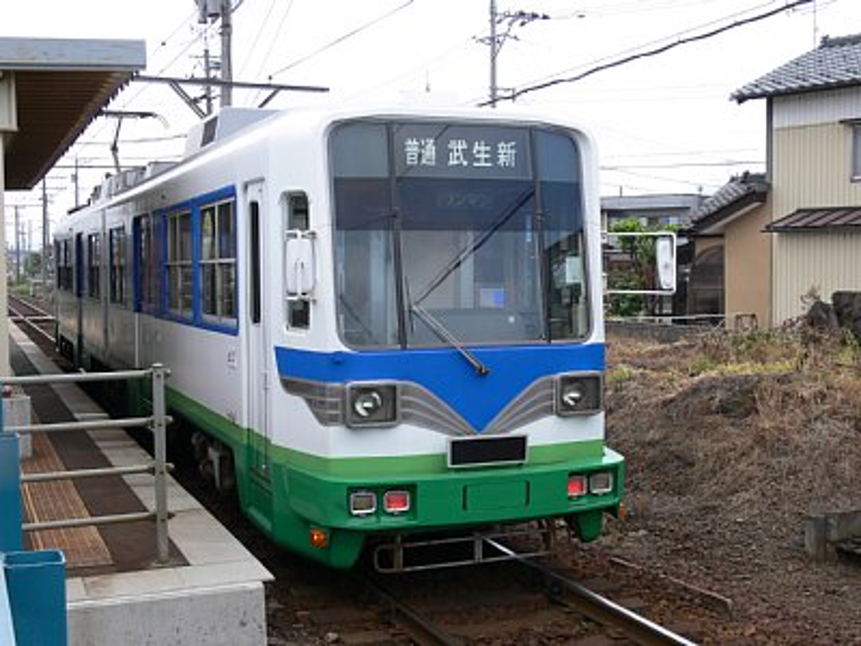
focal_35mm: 46
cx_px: 430
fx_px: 1144
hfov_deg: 41.2
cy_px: 323
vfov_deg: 31.5
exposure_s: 1/160
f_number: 5.6
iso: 80
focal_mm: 9.7
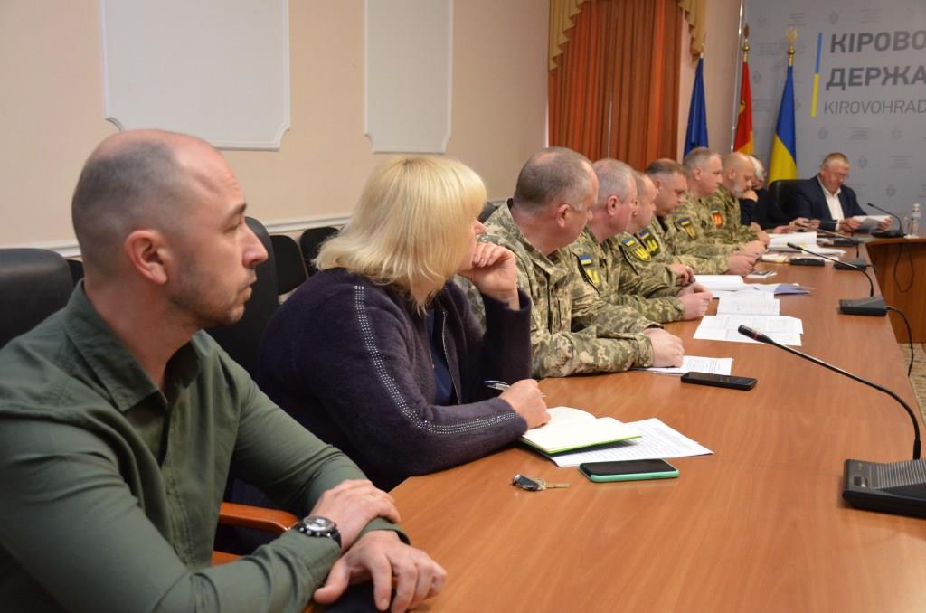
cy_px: 306
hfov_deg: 49.6
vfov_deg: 34.1
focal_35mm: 39
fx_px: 1001
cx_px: 463
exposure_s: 1/60
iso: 1600
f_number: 4
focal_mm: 26
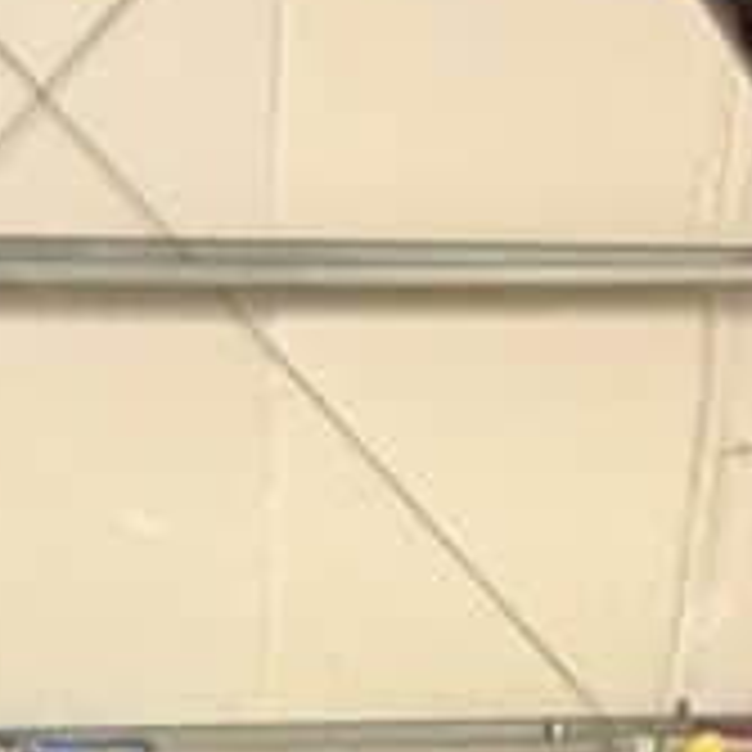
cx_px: 216
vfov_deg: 17.9
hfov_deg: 22.6
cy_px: 1373
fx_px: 1868
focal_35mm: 76
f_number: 2.2
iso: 640
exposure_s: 1/50
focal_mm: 2.22
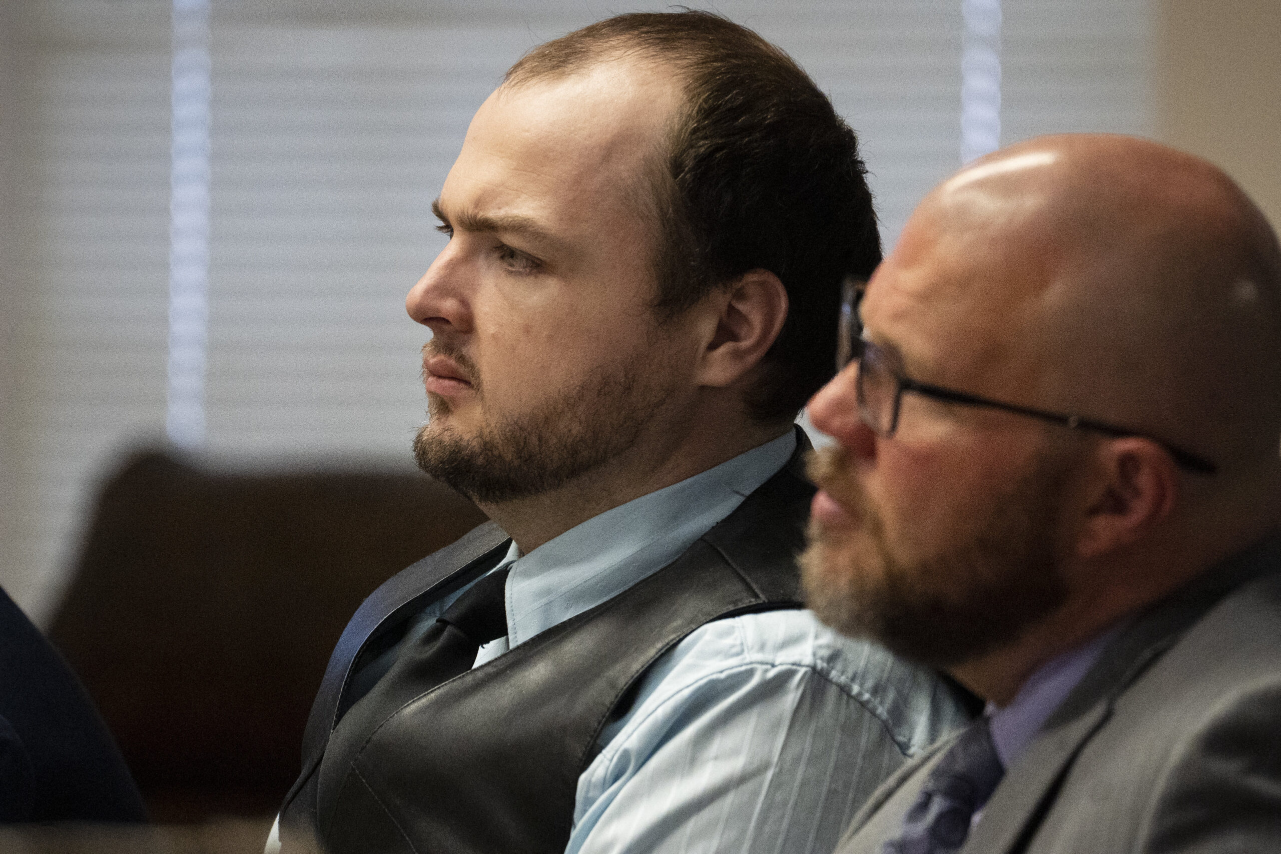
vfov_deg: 2.3
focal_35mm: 600
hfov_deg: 3.4
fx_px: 21350
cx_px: 640
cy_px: 427
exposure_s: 1/800
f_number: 5.6
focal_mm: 400
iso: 10000
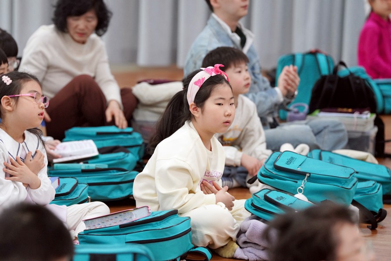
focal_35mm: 200
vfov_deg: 6.9
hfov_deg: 10.3
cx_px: 196
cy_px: 130
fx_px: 2172
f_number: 4
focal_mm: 200
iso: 2500
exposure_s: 1/250
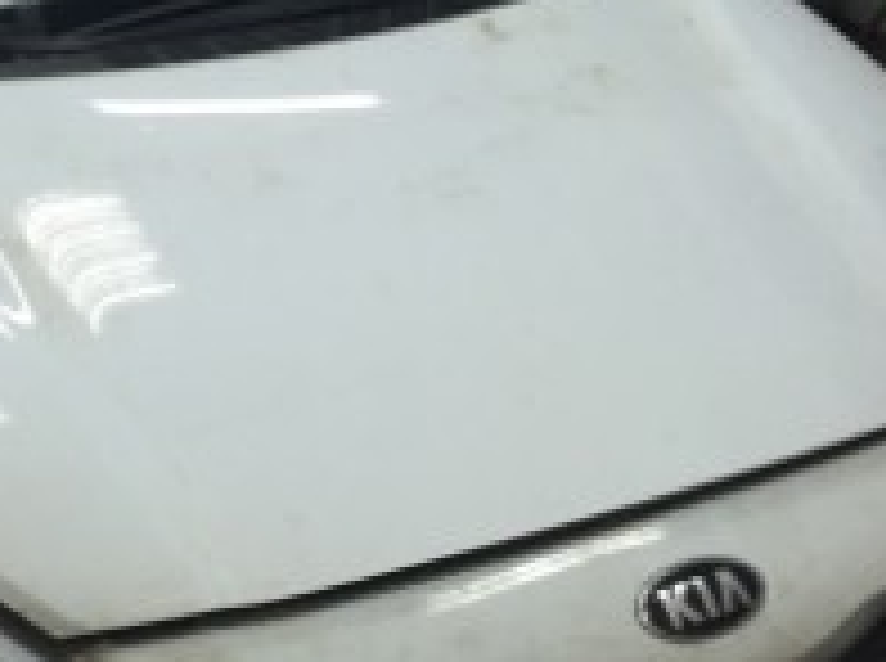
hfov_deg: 31.9
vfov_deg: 24.3
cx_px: 175
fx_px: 1507
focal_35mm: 59
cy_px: 117
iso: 80
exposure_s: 1/33
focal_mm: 4.15
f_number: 2.2
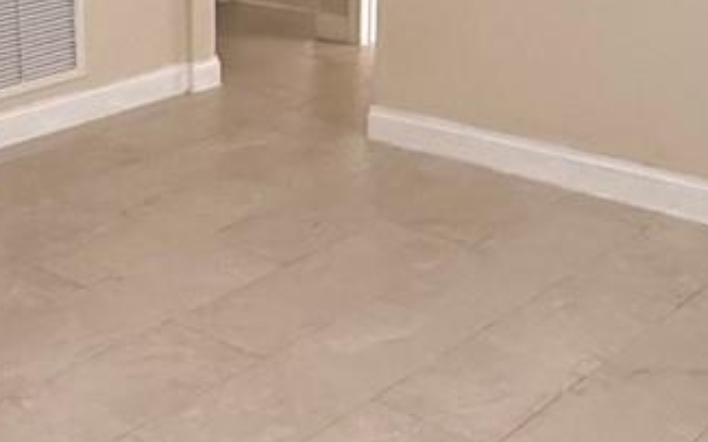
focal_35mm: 73
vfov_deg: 17.7
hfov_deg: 28.1
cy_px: 83
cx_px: 248
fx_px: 1408
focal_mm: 2.22
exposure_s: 1/120
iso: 500
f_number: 2.2
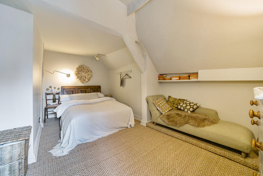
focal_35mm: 13
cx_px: 132
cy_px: 88
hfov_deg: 108.3
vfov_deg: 85.4
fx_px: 95
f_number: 8
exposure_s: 1/4
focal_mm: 13
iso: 100
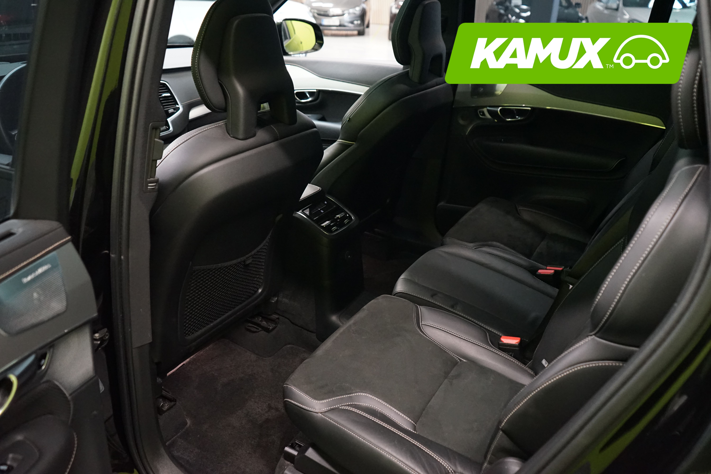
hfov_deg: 65.5
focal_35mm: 28
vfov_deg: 46.4
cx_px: 356
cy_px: 237
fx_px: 553
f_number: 4.5
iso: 5000
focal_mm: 28
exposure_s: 1/30
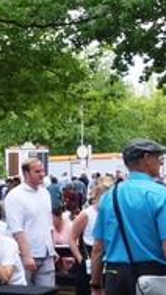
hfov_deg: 11.2
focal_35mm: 93
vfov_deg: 22.8
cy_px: 208
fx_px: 729
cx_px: -211
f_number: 5
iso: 125
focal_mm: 10.4
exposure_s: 1/100
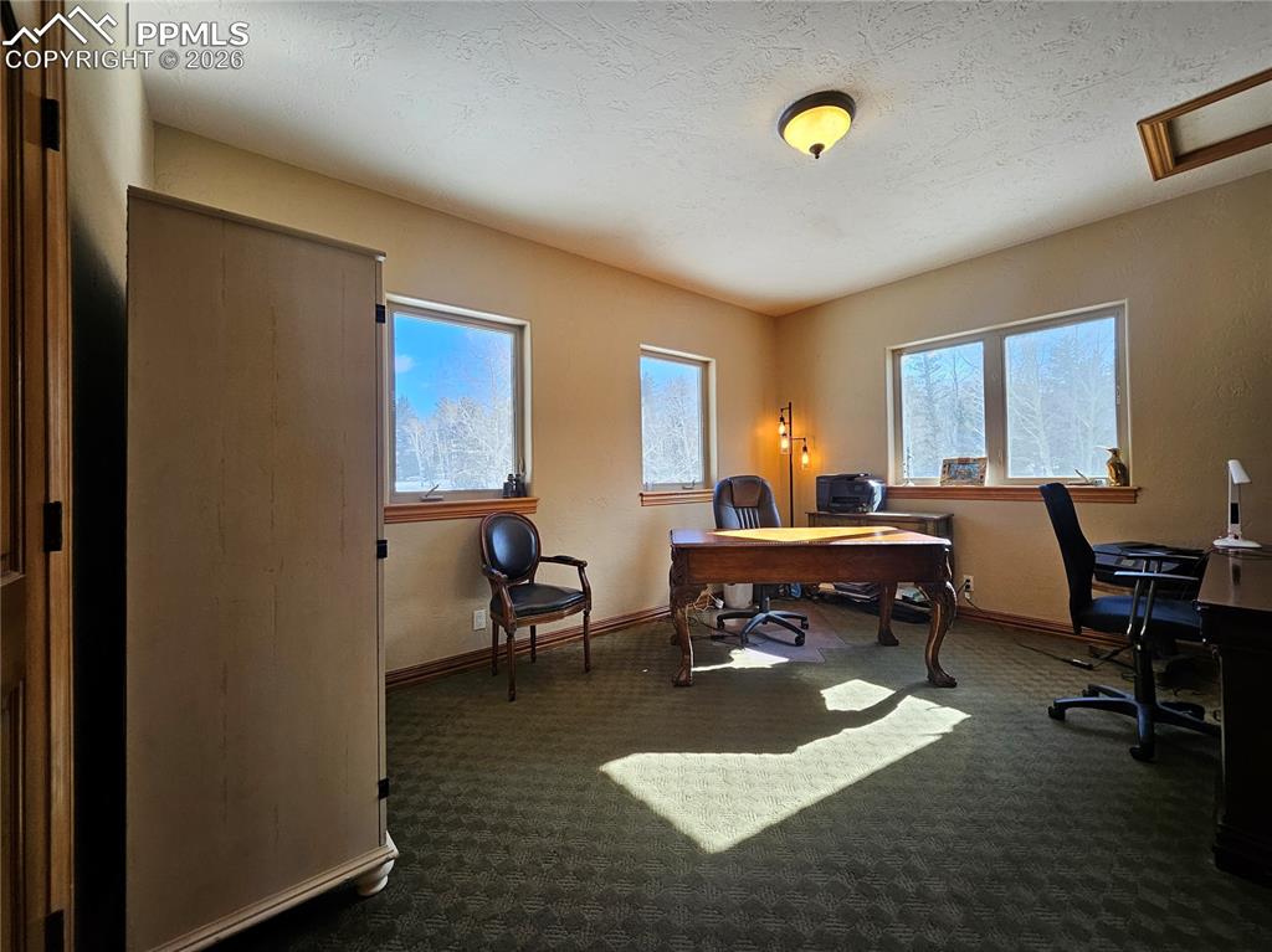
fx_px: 477
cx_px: 636
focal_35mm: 13
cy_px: 476
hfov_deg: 106.2
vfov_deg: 89.9
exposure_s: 1/60
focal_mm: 1.7
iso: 50
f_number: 2.2
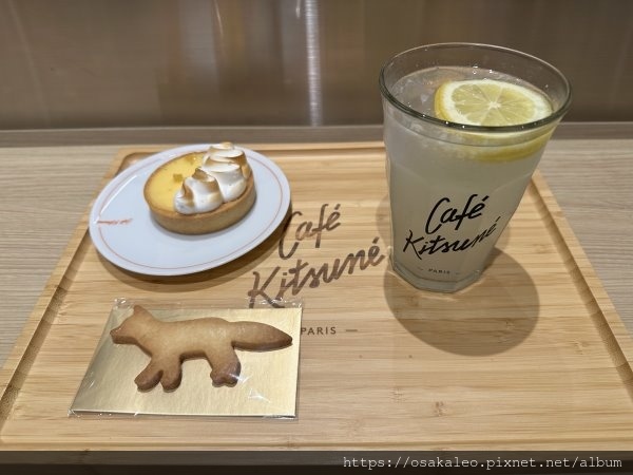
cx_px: 316
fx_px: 439
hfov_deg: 71.6
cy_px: 238
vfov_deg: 56.8
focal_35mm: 24
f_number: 1.78
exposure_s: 1/153
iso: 100
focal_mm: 6.86
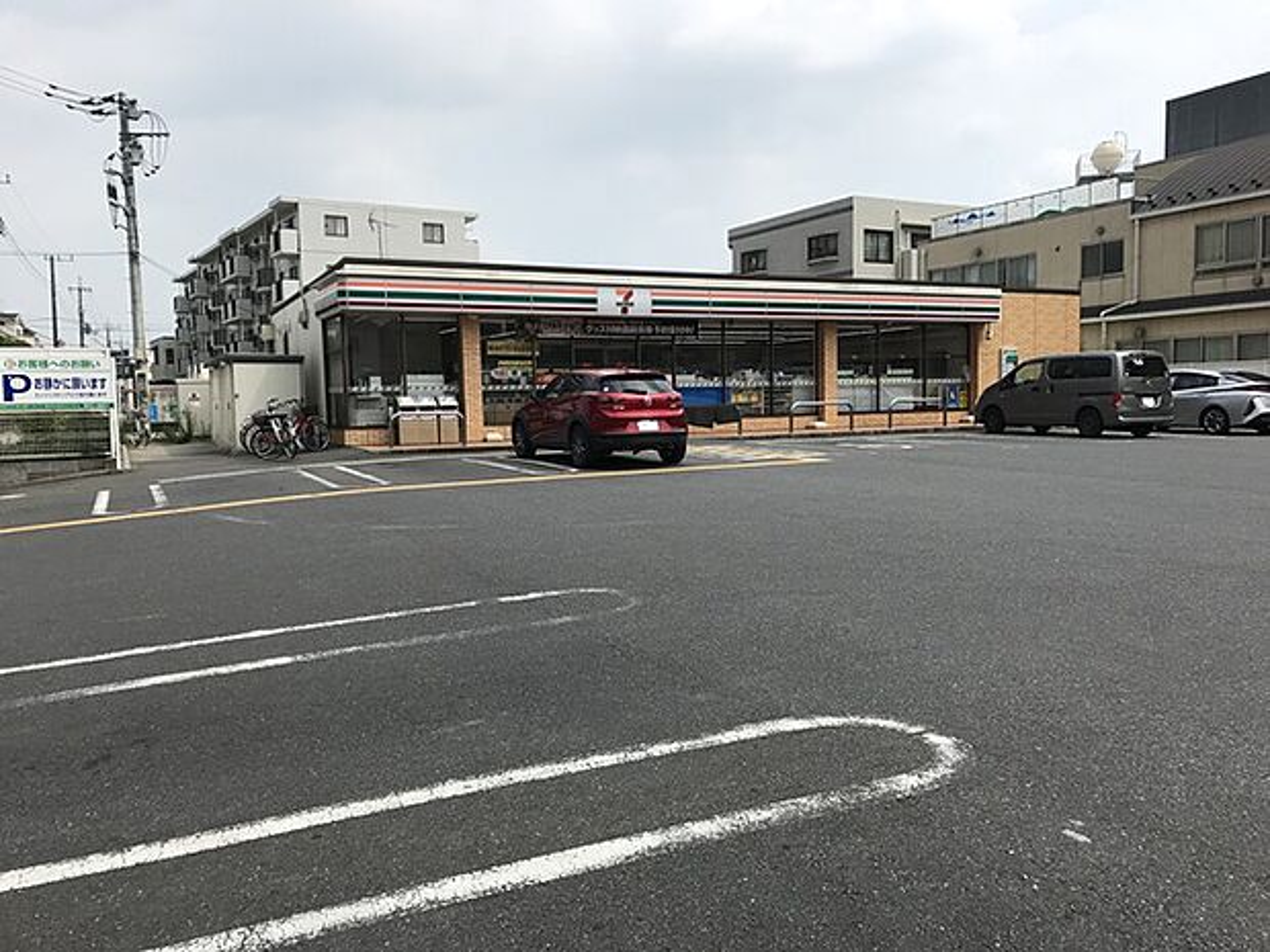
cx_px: 635
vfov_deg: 49.7
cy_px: 476
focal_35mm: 28
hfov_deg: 63.4
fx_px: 1027
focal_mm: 3.99
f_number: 1.8
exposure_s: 1/2817
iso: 20
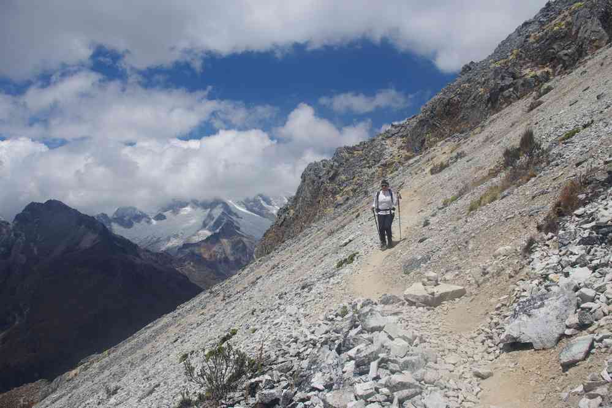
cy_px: 204
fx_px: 535
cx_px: 306
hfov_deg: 59.5
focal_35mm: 32
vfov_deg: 41.7
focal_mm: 21
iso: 100
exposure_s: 1/100
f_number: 11
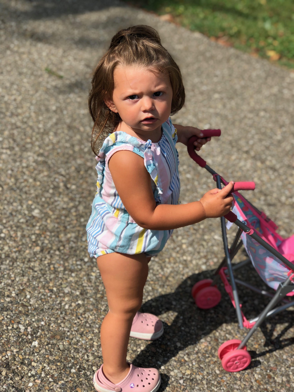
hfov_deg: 25.7
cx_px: 147
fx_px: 645
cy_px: 196
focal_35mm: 57
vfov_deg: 33.8
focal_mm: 6.6
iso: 20
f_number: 2.8
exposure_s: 1/750
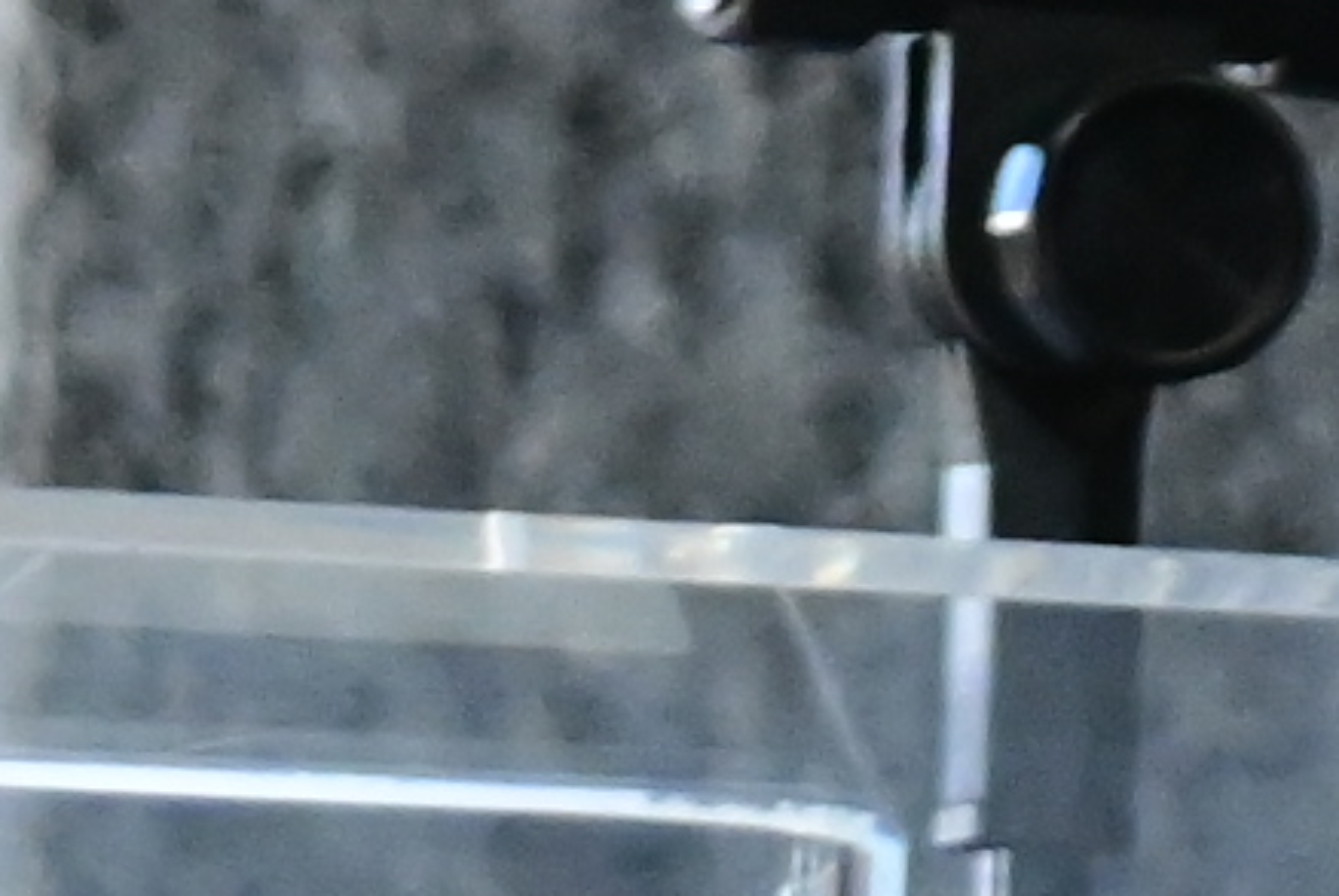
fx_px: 45049
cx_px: -2397
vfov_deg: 1.1
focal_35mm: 1210
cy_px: -284
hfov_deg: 1.7
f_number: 4.8
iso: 5000
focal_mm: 120
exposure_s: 1/125
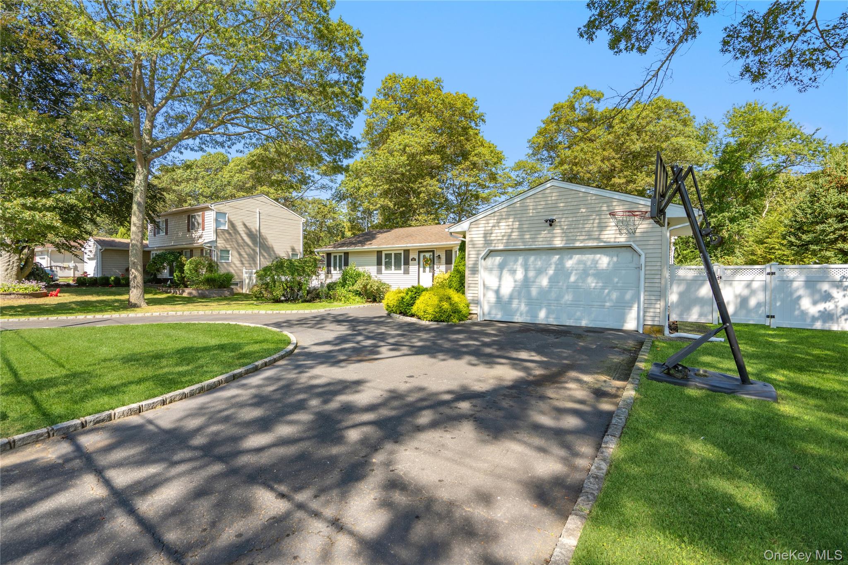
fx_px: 377
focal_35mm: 16
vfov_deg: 73.7
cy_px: 282
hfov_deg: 96.7
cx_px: 424
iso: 125
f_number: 5.6
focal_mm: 16
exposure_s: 1/200
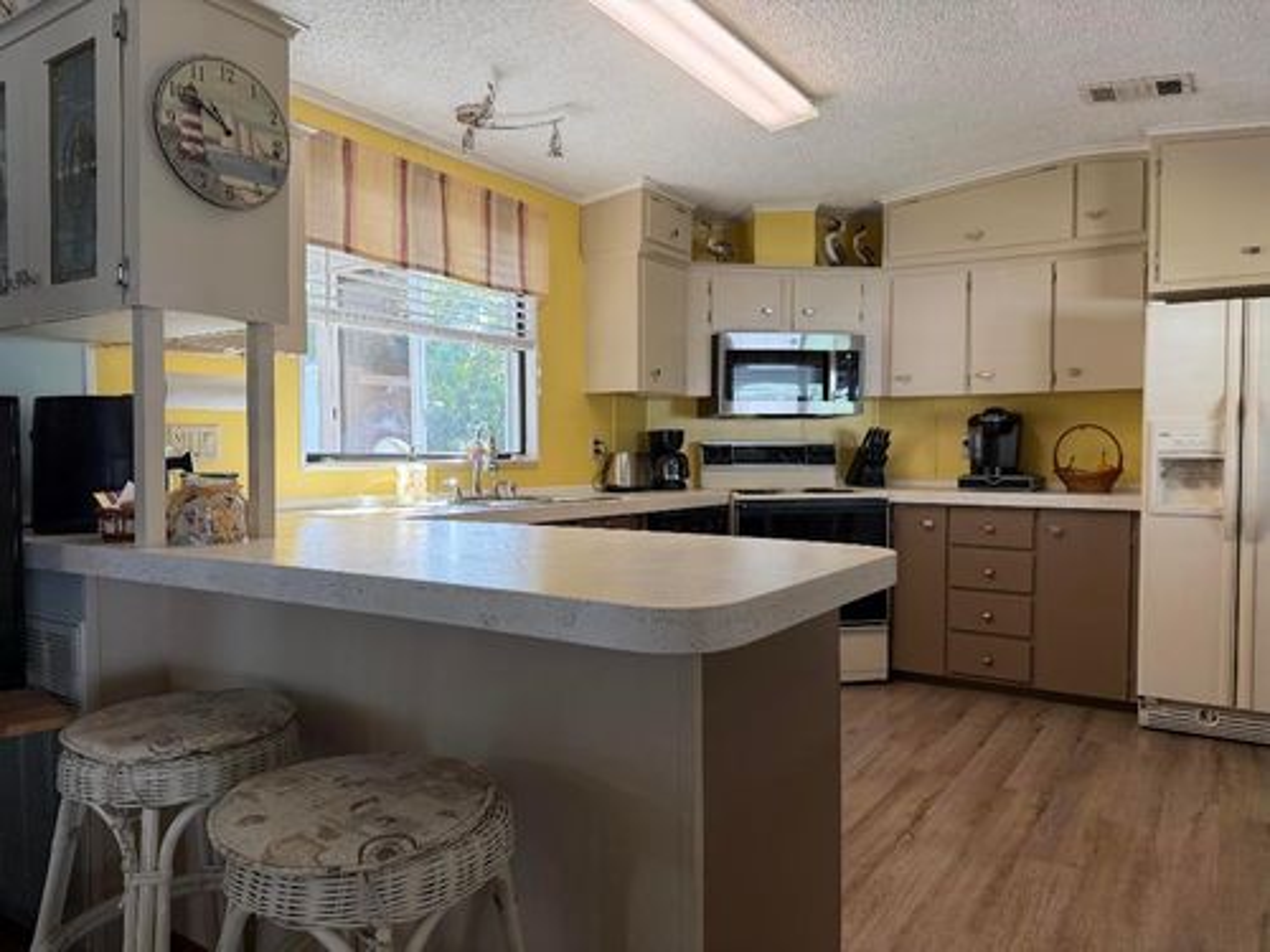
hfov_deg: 71.6
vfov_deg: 56.8
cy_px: 476
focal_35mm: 24
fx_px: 881
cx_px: 635
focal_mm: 6.76
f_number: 1.78
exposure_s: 1/170
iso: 160
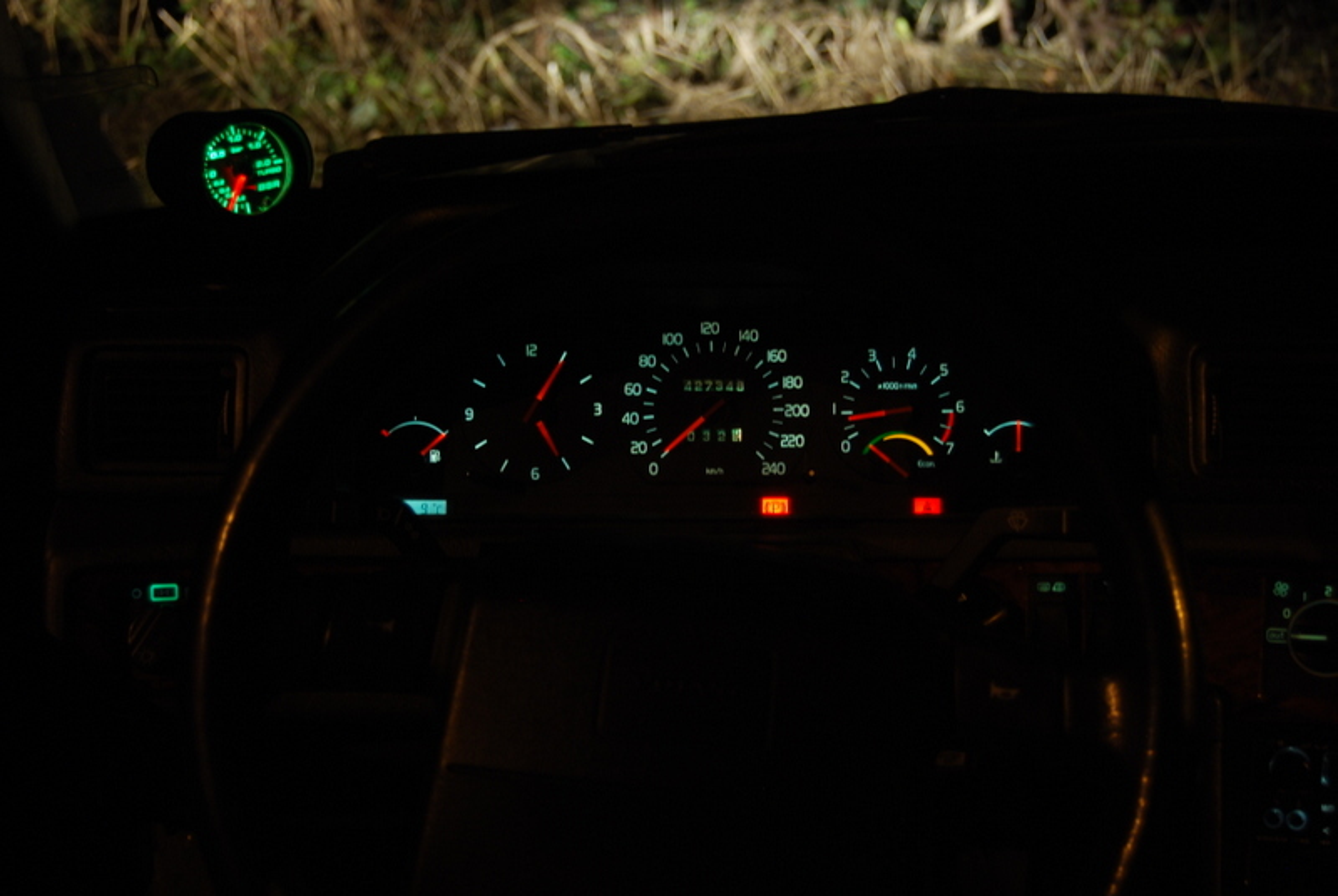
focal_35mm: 51
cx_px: 669
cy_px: 448
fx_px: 1898
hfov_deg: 38.8
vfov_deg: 26.6
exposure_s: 1/2
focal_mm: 34
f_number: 4.5
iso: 200
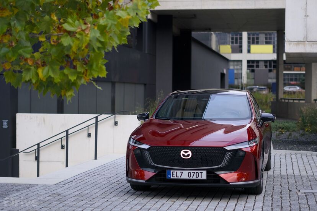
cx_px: 158
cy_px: 106
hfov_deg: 27.0
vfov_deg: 18.2
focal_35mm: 75
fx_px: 660
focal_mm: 50
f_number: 1.8
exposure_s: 1/400
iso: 250
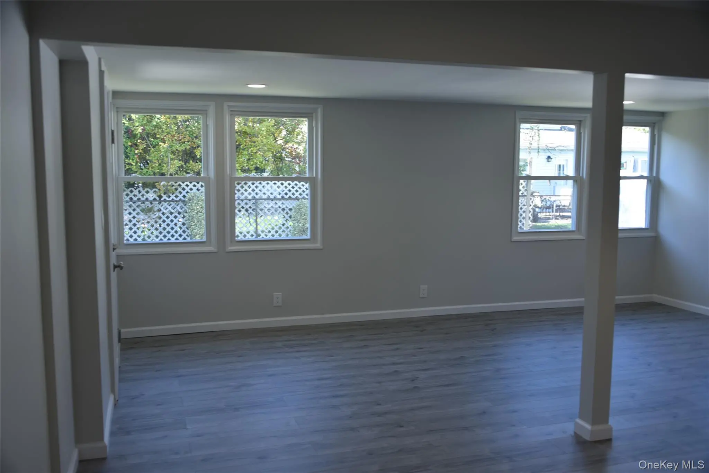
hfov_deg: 55.8
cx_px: 354
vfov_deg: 38.9
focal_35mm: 34
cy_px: 236
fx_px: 670
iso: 125
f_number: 3.8
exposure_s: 1/50
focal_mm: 34
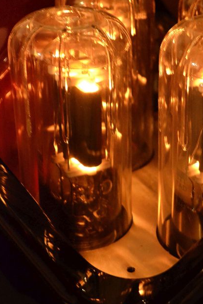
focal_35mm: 82
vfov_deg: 24.7
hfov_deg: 16.6
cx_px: 149
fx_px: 693
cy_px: 131
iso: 3200
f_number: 5
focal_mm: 34
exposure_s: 1/10
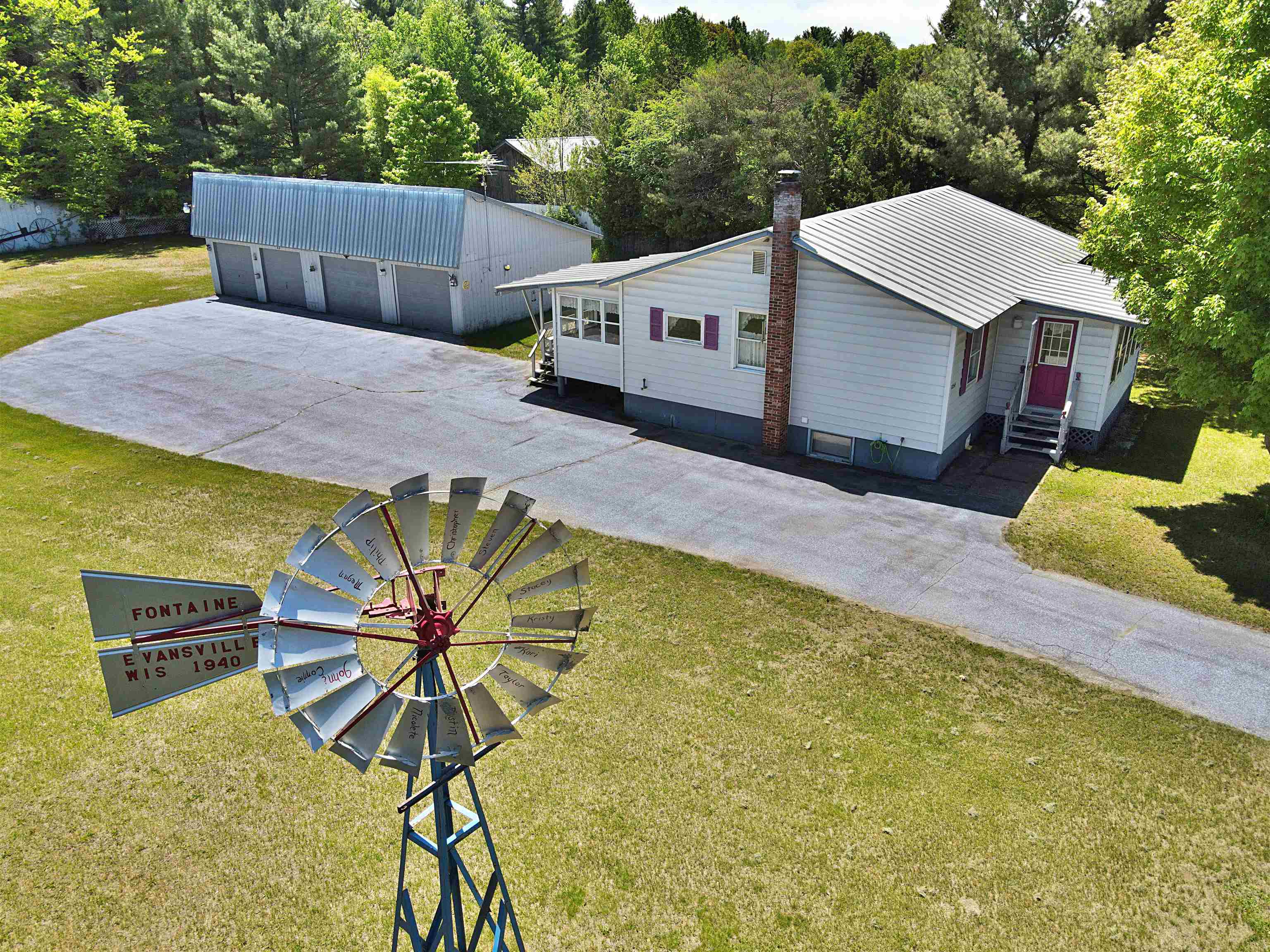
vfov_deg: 56.8
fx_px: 881
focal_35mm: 24
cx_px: 635
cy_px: 476
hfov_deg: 71.6
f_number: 2.8
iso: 100
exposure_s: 1/640
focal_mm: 4.5
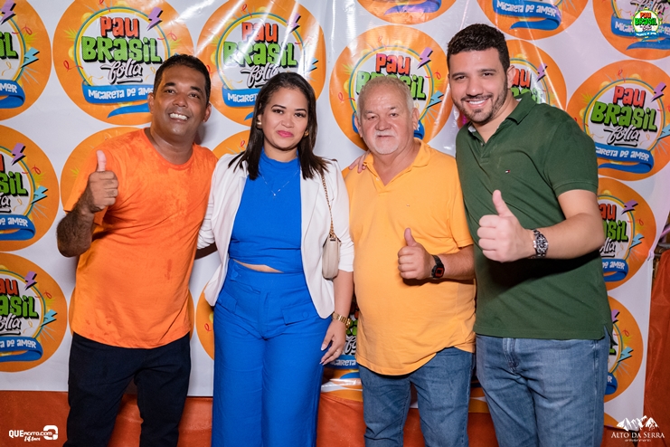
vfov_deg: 36.9
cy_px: 224
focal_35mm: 36
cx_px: 335
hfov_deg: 53.1
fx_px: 670
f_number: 2.8
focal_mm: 24
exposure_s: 1/200
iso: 2500
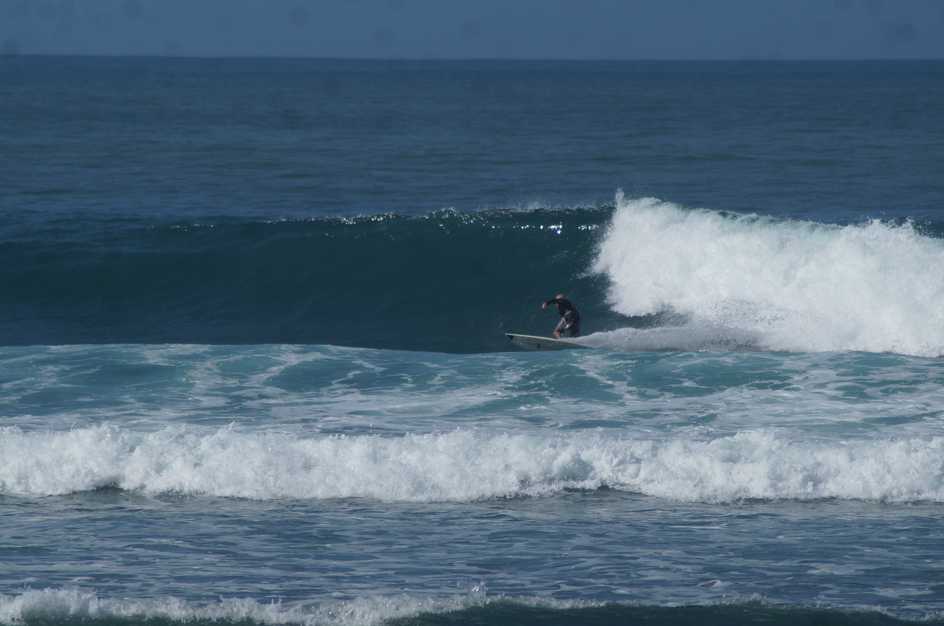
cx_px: 472
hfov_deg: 4.6
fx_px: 11783
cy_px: 313
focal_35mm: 450
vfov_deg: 3.0
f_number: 9
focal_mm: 300
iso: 100
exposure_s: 1/1250
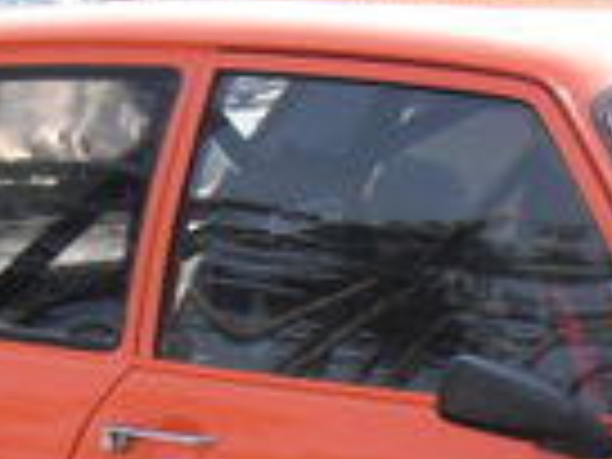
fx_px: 2829
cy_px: 508
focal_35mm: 160
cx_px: 882
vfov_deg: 9.2
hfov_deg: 11.9
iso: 80
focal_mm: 6.3
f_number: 7
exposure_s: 1/125
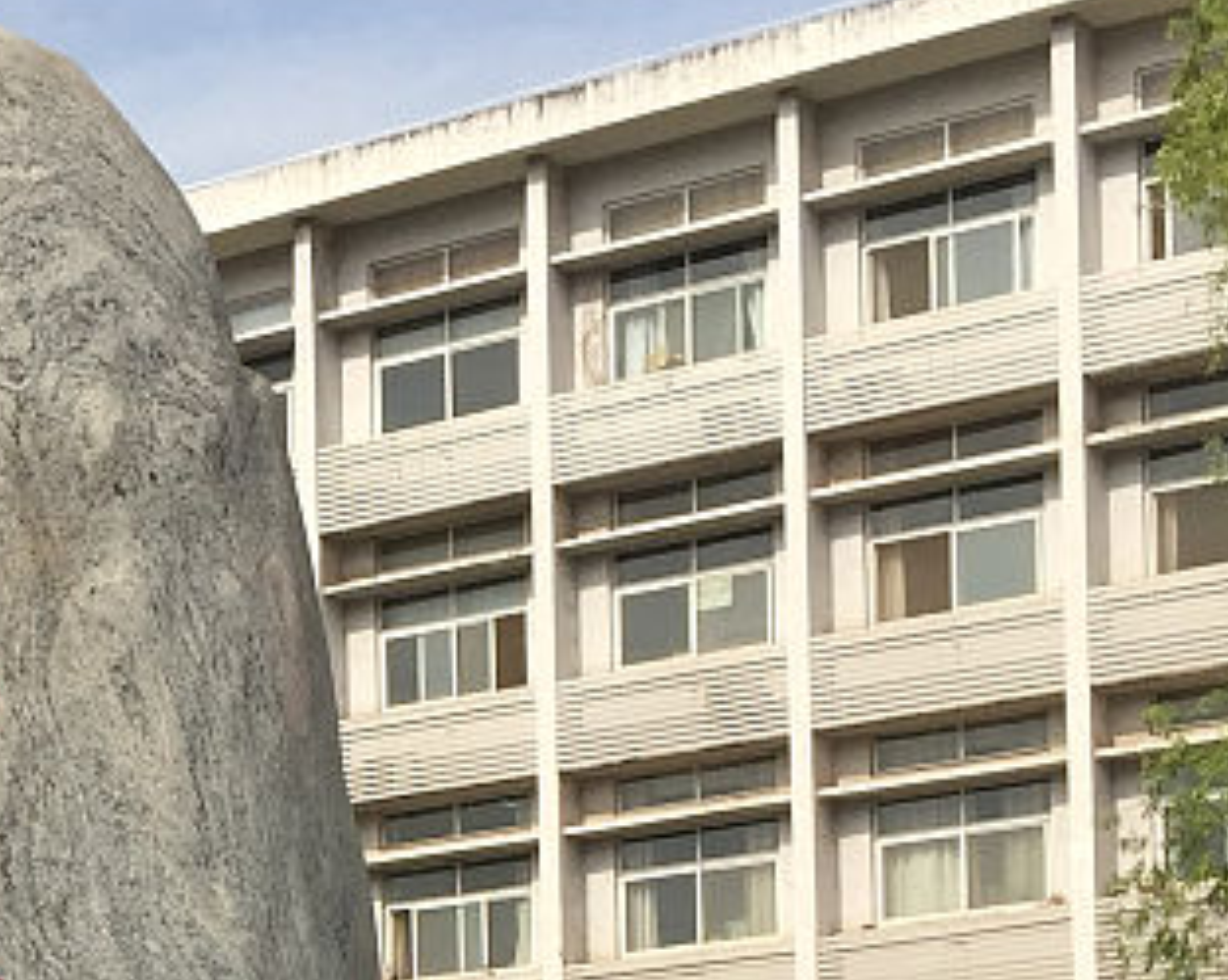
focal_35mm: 109
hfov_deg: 16.6
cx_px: -405
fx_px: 3958
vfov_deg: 13.2
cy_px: 1527
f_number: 2.2
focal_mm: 4.15
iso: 32
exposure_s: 1/1721
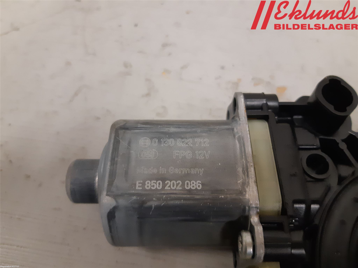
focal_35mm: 26
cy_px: 134
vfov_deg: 53.1
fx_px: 269
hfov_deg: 67.3
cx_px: 179
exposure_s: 1/50
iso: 250
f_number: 1.7
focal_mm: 3.93
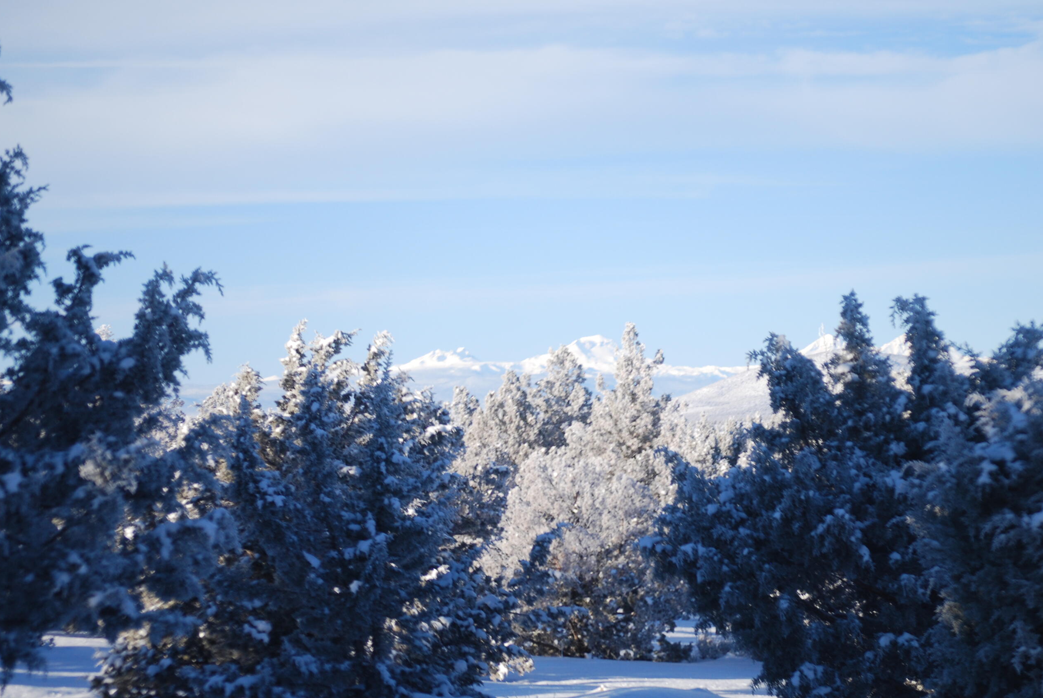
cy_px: 357
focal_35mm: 117
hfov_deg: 17.5
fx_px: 3394
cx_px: 545
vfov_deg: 11.7
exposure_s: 1/400
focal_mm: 66
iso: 200
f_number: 5
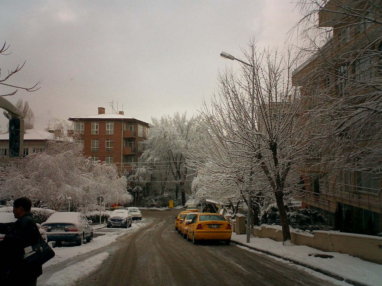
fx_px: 408
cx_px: 191
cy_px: 143
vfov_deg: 38.7
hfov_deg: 50.1
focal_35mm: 37
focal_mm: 5.6
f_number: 3.5
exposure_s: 1/160
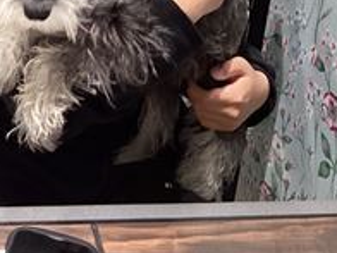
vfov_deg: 14.8
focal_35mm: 95
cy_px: -93
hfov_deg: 19.4
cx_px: -76
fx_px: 925
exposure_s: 1/60
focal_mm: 3.3
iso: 200
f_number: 2.4
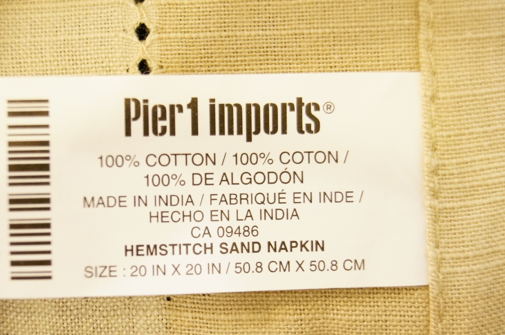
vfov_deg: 16.5
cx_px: 252
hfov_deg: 24.7
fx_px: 1155
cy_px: 168
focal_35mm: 82
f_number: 5.6
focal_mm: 55
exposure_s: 1/20
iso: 3200
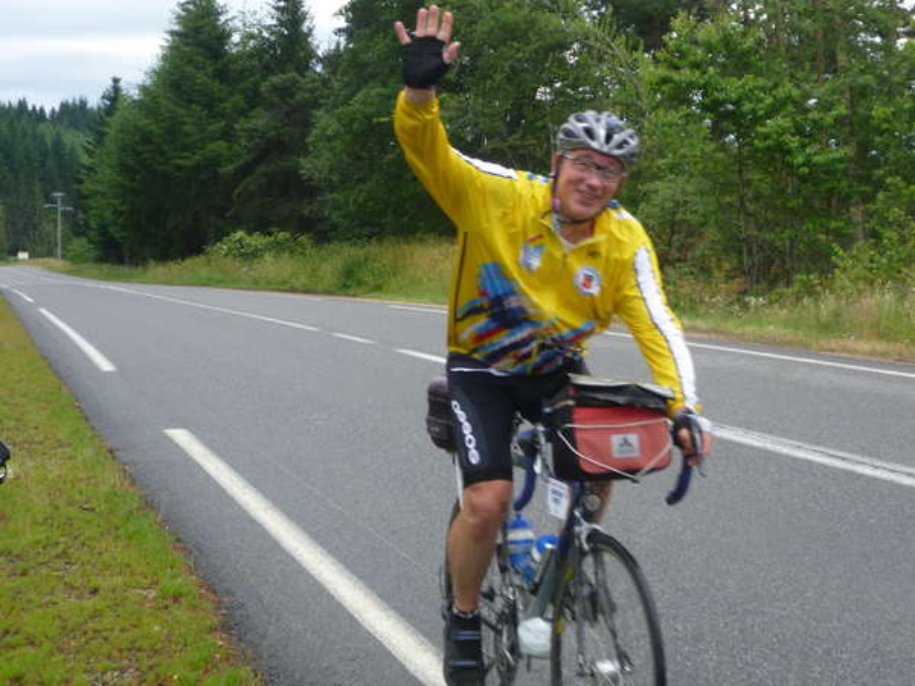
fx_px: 1771
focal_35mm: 67
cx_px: 458
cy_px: 343
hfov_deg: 29.0
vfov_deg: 21.9
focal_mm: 12
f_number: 4.3
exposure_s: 1/125
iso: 160
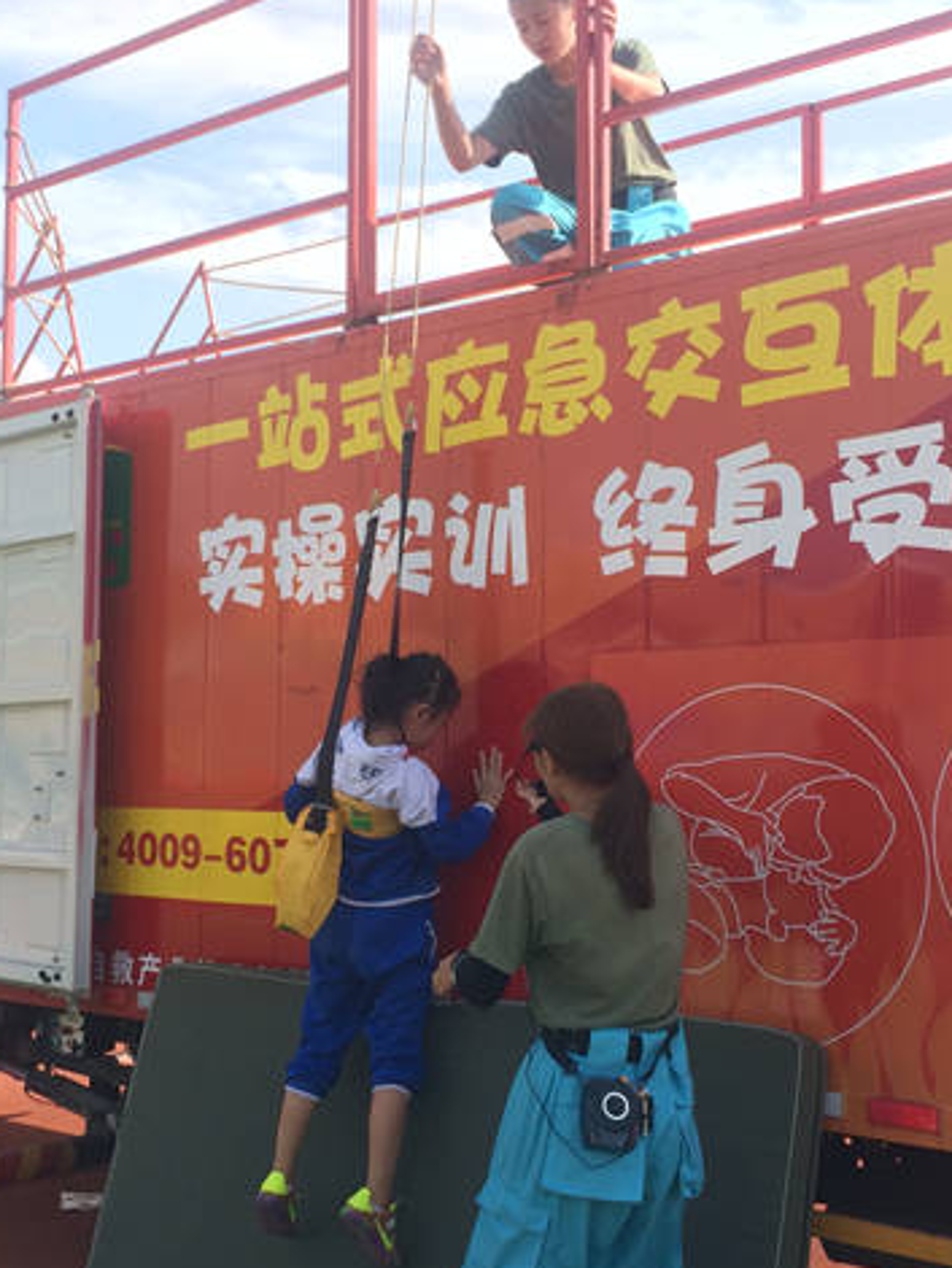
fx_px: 1685
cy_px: 653
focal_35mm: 46
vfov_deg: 41.2
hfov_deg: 31.5
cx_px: 440
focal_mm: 4.15
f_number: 2.2
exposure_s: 1/672
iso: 32
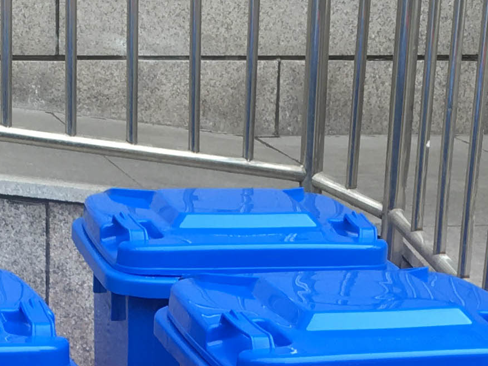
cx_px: 183
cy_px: 562
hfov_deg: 14.8
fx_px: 1875
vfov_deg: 10.7
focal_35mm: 133
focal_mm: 4.15
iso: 25
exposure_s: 1/100
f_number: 2.2
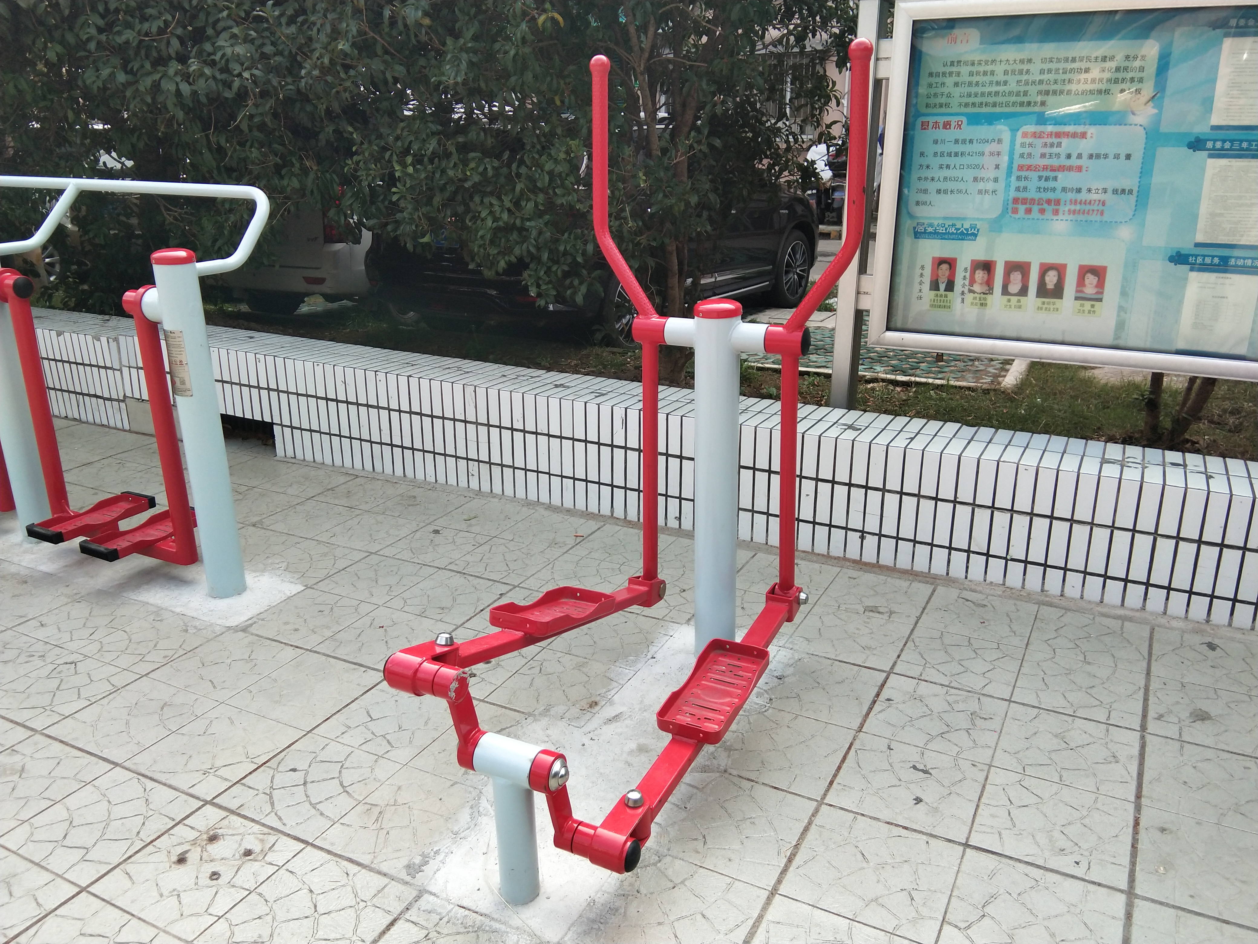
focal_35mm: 31
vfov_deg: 45.4
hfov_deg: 58.4
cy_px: 472
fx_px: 1127
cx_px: 629
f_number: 2.2
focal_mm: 3.69
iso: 50
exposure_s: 1/249
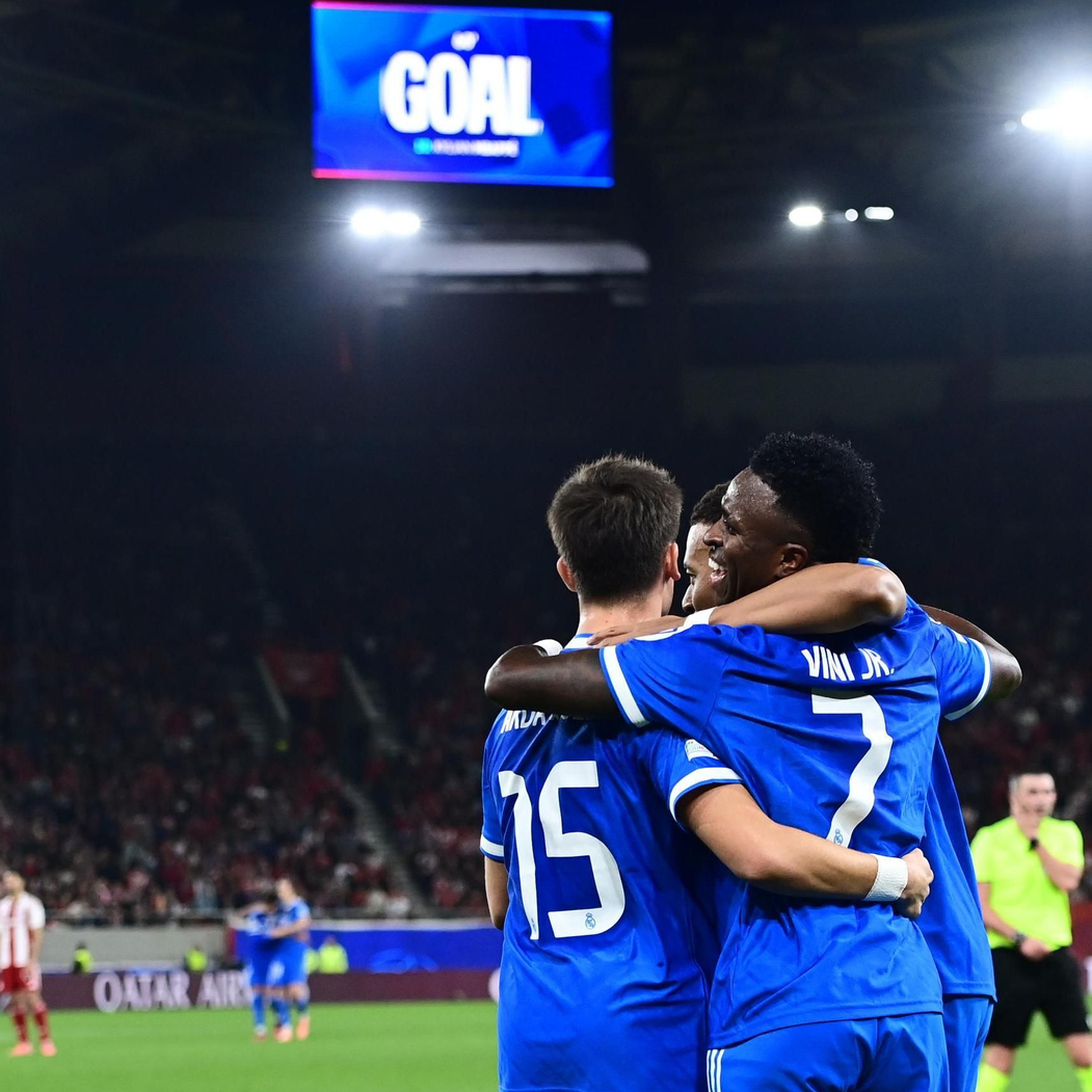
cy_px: 540
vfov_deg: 17.9
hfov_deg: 17.9
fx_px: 3462
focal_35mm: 97
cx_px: 636
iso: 2500
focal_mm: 75
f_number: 3.2
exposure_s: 1/1000
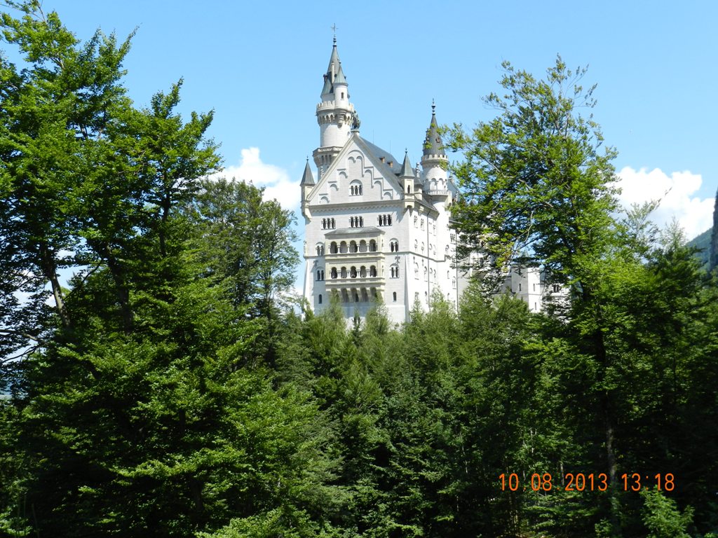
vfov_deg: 31.5
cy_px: 269
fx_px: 954
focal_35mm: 46
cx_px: 359
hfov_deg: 41.2
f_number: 4.2
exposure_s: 1/640
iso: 160
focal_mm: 8.1
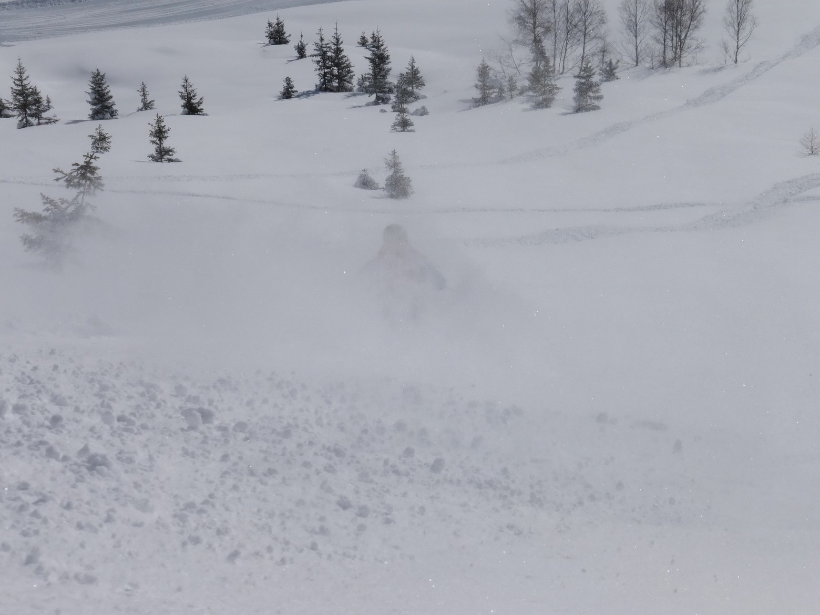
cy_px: 308
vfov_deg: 12.5
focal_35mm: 119
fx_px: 2819
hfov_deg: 16.6
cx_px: 410
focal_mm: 19.4
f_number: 6.3
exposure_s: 1/2000
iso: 100
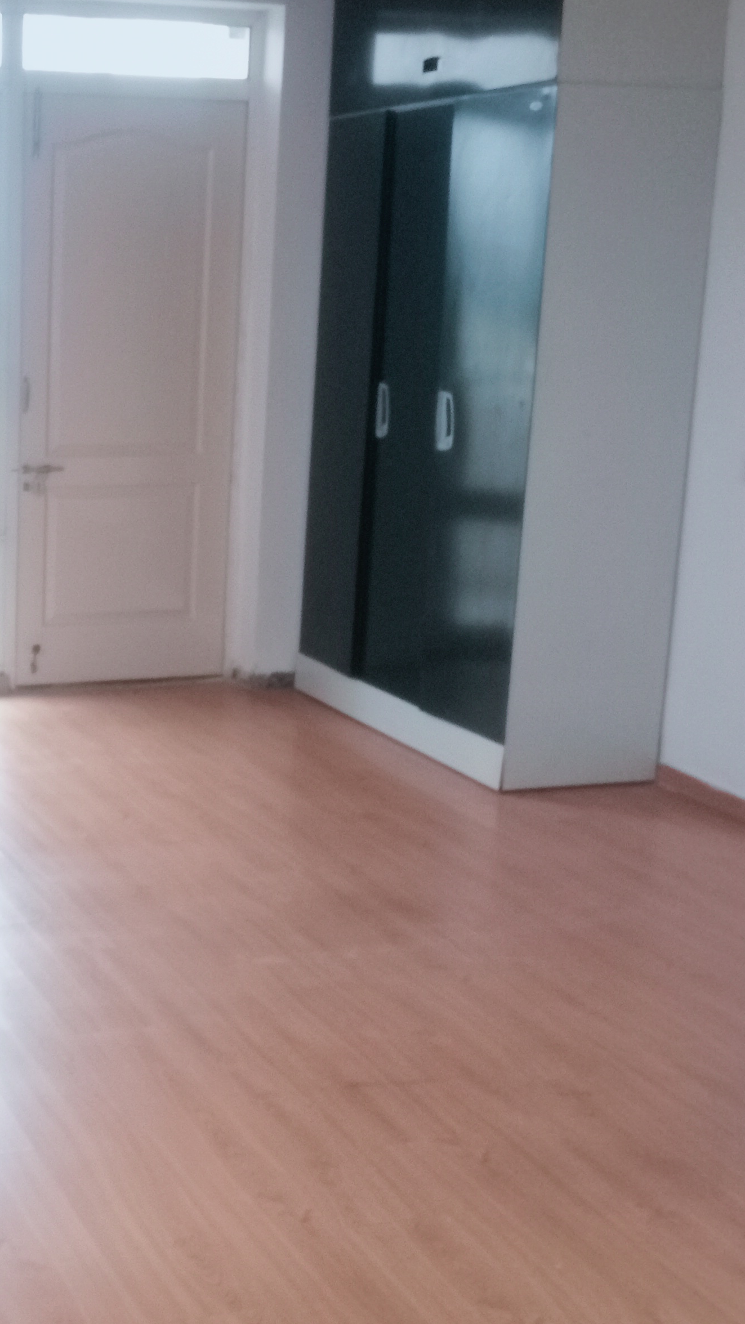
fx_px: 1861
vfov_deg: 39.2
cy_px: 673
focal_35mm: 53
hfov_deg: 21.8
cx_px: 1
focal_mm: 4.04
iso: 3156
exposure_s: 1/25
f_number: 1.8
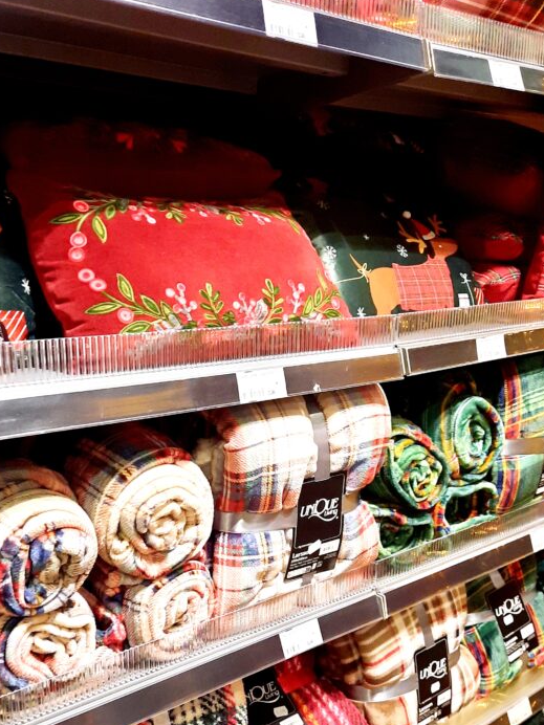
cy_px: 488
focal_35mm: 37
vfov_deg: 49.2
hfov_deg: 38.4
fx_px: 775
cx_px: 206
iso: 320
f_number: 2
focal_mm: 4.6
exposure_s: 1/25
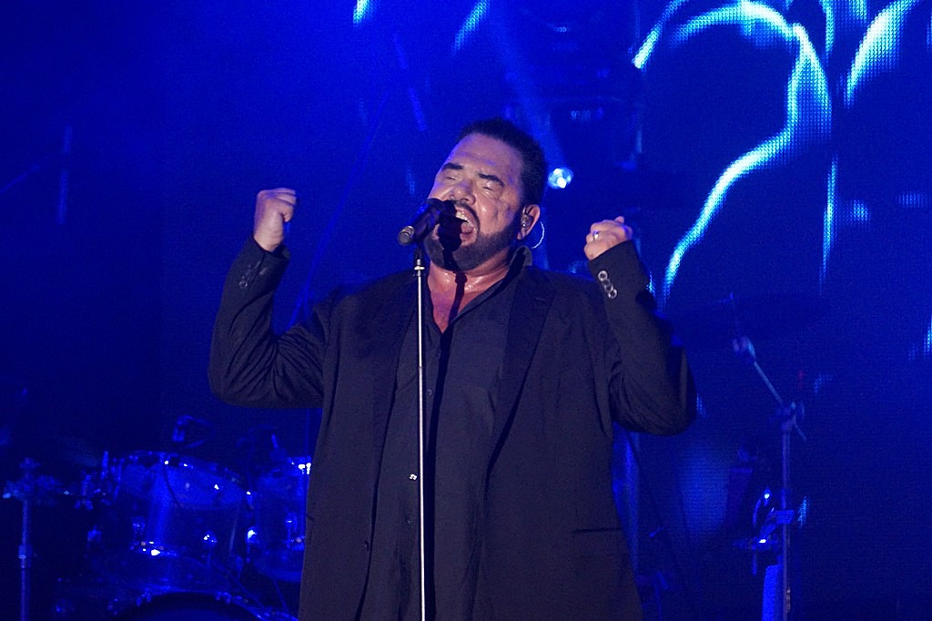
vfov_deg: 3.3
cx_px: 466
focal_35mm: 420
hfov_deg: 4.9
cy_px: 310
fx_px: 10869
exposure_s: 1/125
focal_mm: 280
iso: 3200
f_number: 5.6
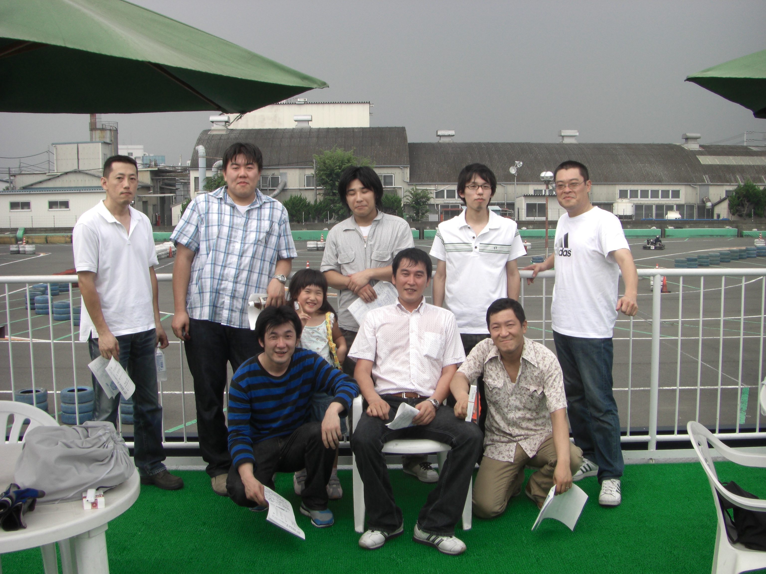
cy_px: 287
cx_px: 383
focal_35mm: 38
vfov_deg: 37.7
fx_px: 841
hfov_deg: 49.0
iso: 64
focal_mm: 6.3
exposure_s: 1/200
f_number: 4.6
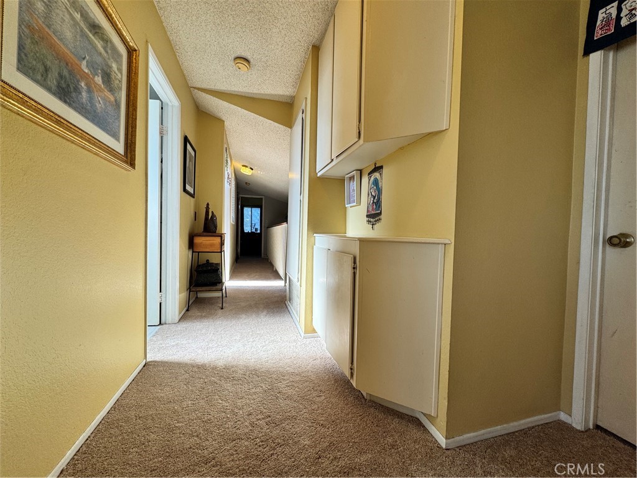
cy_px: 239
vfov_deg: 85.7
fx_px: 258
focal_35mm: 14
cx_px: 318
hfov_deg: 102.1
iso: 64
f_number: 2.2
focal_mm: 2.22
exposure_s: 1/120
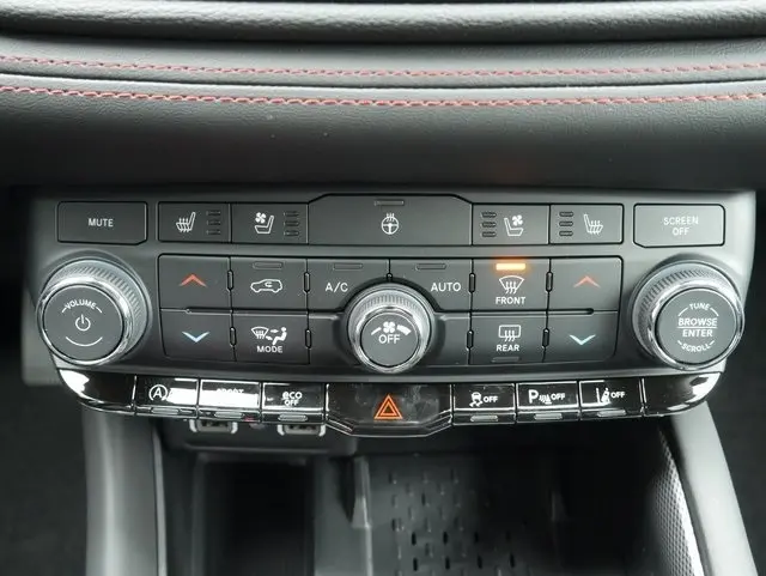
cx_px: 383
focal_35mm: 42
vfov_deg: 34.4
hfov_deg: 44.8
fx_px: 930
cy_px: 288
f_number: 5
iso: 3200
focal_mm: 21
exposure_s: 1/20
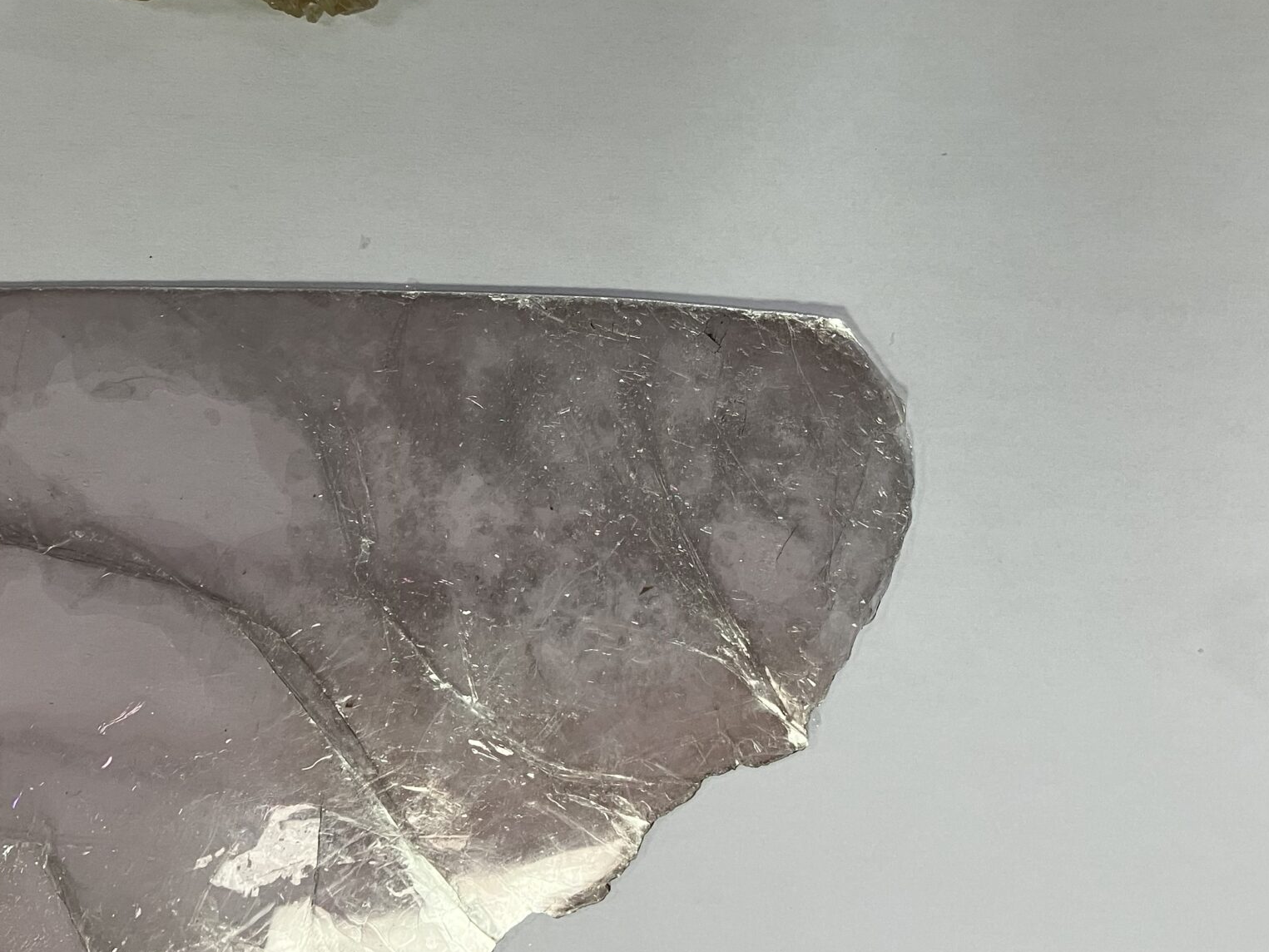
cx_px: 686
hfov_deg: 40.4
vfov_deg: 30.6
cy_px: 310
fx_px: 1723
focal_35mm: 47
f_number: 1.8
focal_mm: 3.99
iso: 50
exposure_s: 1/50
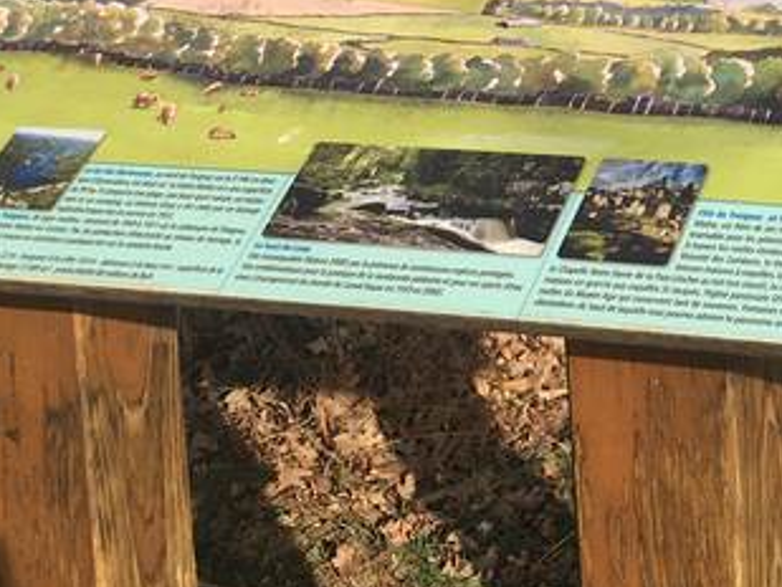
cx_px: 866
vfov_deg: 15.4
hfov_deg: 19.5
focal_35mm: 96
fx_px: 2170
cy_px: 154
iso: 25
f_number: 2.2
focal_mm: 4.15
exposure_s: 1/1538
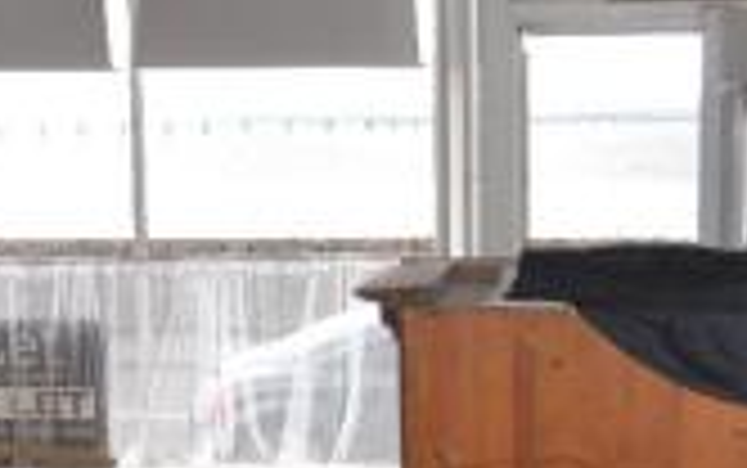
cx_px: 248
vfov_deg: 16.5
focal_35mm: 79
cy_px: 344
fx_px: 1609
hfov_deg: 26.0
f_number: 4
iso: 400
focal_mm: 18
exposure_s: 1/100
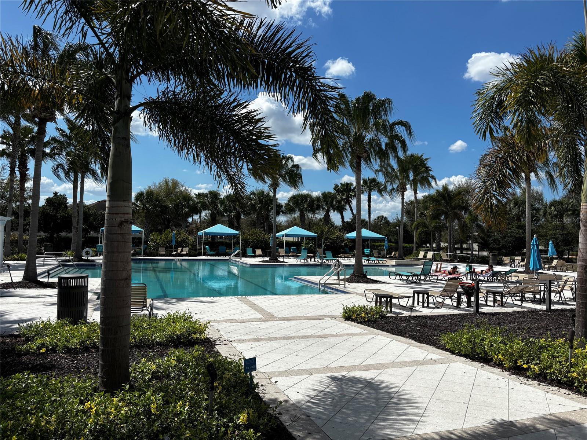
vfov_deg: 53.1
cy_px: 220
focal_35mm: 26
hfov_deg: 67.3
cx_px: 294
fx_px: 441
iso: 50
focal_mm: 5.96
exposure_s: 1/5076
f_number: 1.6
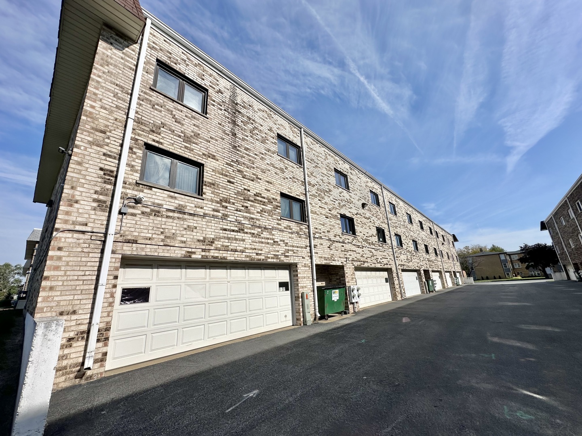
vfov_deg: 85.7
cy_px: 218
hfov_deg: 102.1
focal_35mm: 14
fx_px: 235
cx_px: 291
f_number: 2.2
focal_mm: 2.22
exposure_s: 1/5051
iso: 50
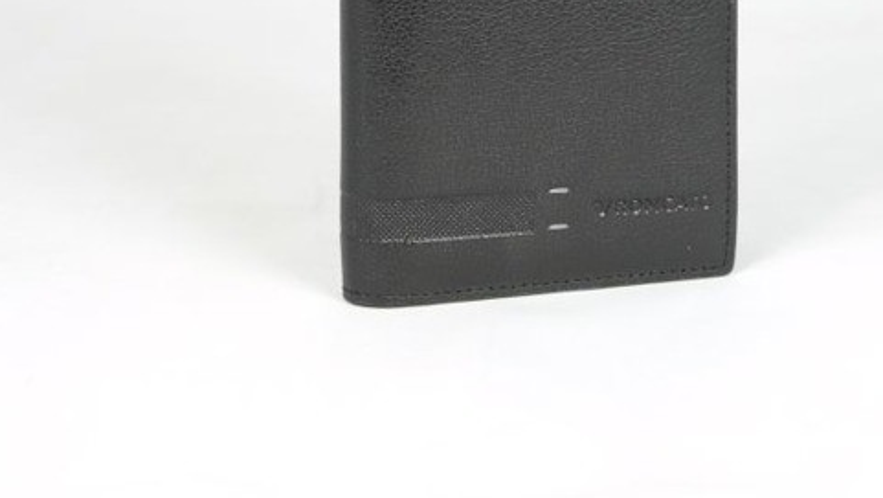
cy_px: -109
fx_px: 2483
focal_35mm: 106
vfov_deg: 11.2
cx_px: 525
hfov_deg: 20.1
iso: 100
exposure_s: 1/30
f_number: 4.7
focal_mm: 26
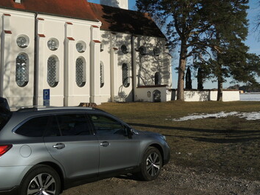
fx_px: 300
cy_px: 62
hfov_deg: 46.8
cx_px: 127
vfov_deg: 35.5
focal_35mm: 40
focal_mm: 4.3
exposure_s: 1/1600
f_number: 3.5
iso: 100
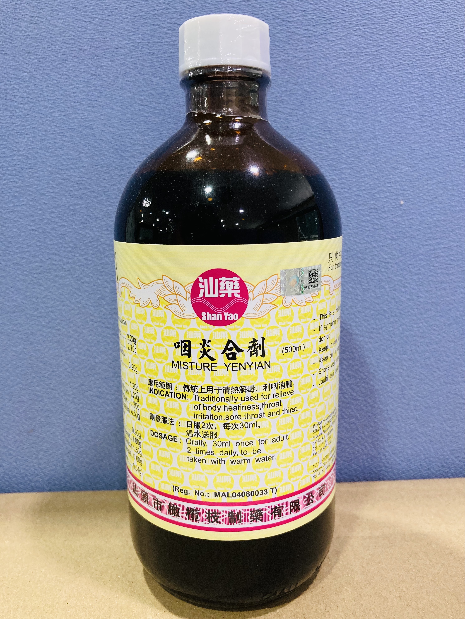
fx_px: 501
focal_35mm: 28
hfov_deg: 49.8
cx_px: 232
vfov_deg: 63.4
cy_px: 310
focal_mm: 3.99
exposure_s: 1/60
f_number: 1.8
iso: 160
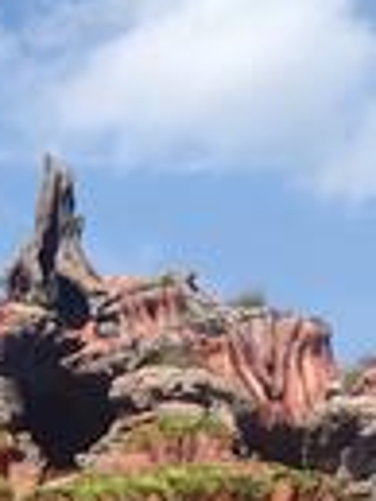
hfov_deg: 16.4
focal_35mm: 87
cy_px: 777
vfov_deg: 19.3
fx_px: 1258
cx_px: -54
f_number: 8
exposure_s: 1/200
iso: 100
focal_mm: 4.5
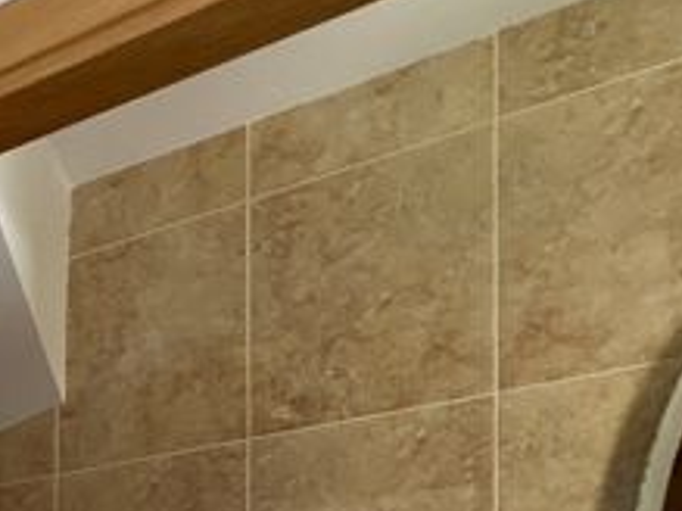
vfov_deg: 25.0
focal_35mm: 45
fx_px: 886
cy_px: 757
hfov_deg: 27.8
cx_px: -350
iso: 160
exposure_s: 1/60
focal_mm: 2.22
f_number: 2.2
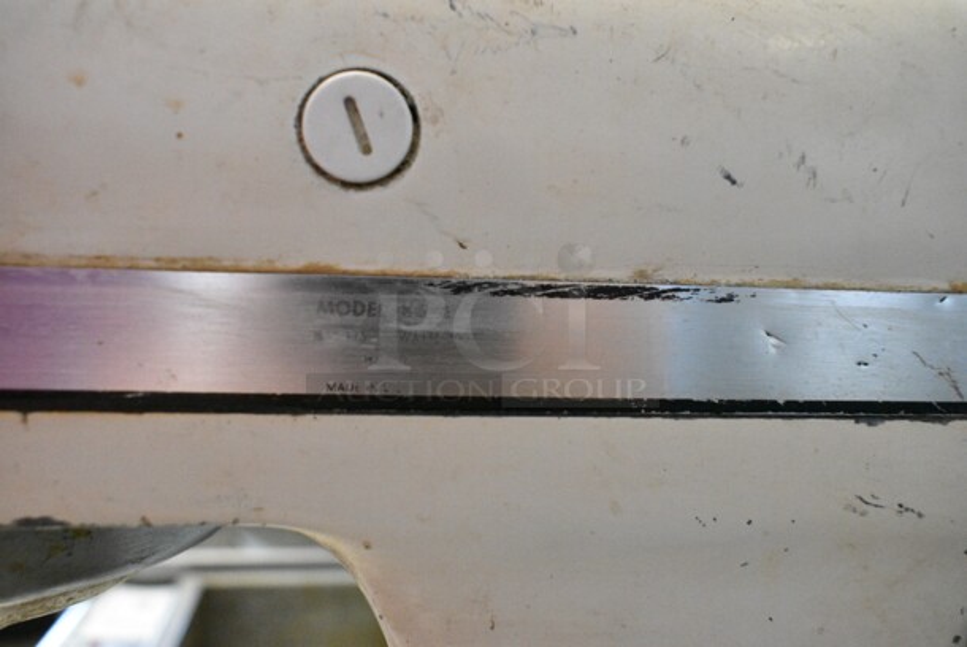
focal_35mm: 30
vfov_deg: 43.7
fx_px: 807
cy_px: 324
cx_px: 484
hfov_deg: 61.9
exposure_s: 1/125
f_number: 5.6
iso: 6400
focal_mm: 20
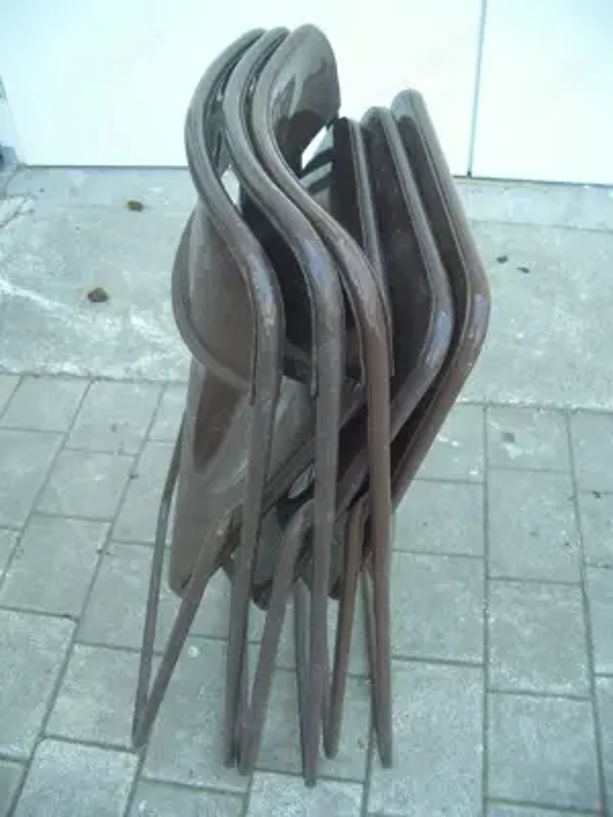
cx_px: 306
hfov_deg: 40.7
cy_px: 408
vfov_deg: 52.6
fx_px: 826
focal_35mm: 35
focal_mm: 5.8
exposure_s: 1/125
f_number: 2.6
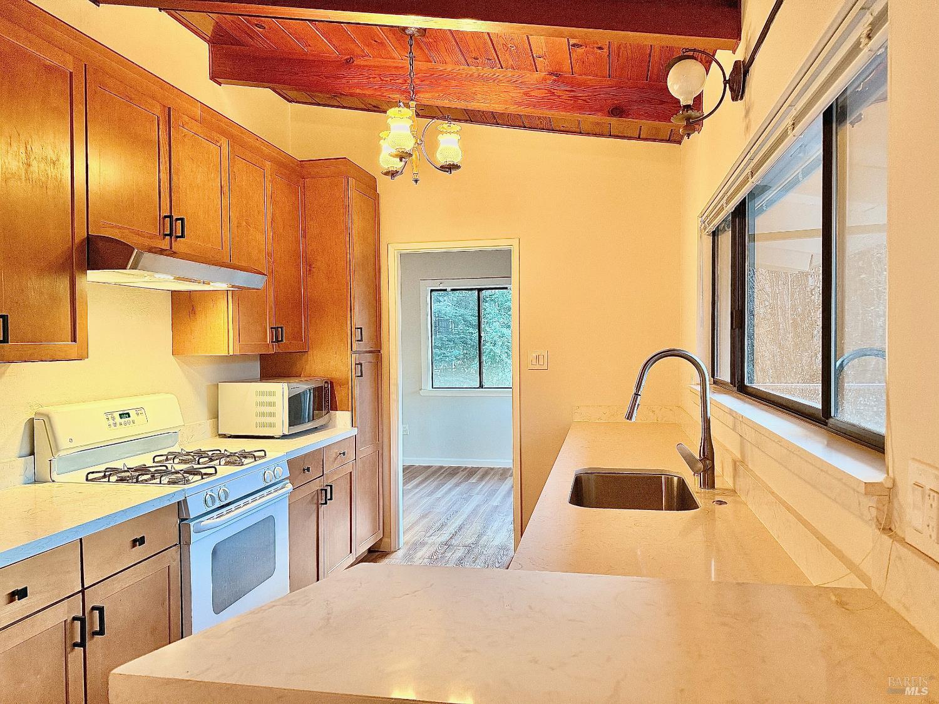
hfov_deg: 71.6
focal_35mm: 24
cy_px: 352
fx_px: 651
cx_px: 470
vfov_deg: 56.8
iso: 320
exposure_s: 1/120
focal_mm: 6.76
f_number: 1.78
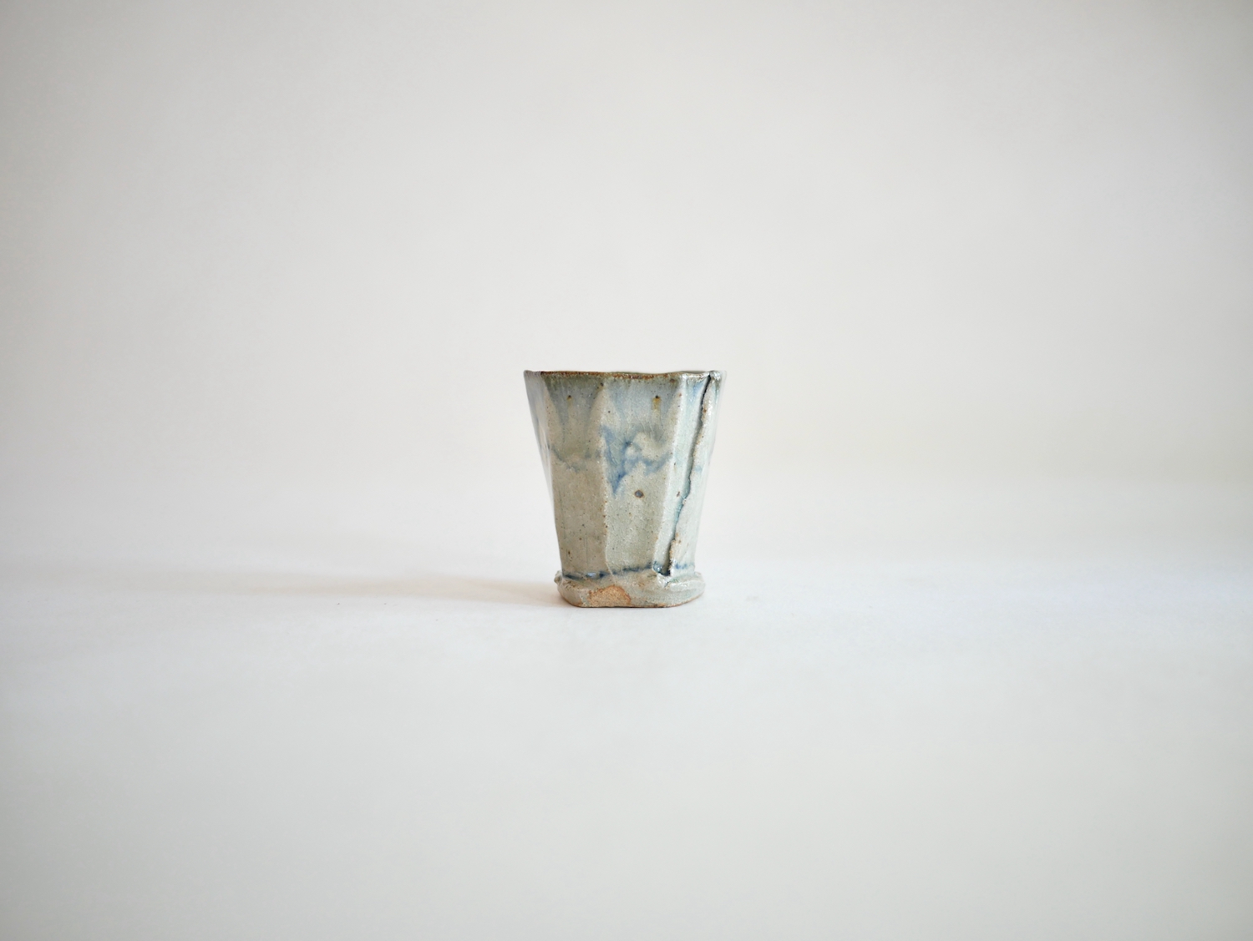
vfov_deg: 36.0
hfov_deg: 46.8
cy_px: 470
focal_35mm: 40
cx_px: 626
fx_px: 1449
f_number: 1.7
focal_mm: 20
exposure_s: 1/160
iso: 200
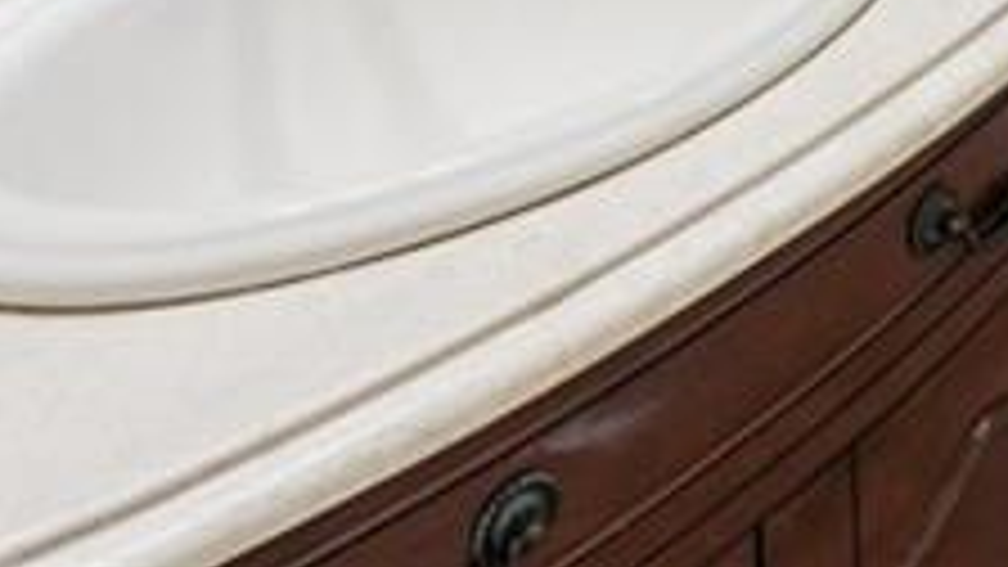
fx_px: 1791
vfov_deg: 12.3
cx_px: 1570
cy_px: -961
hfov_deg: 23.8
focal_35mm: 67
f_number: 8
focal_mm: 14
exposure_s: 1/6
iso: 320
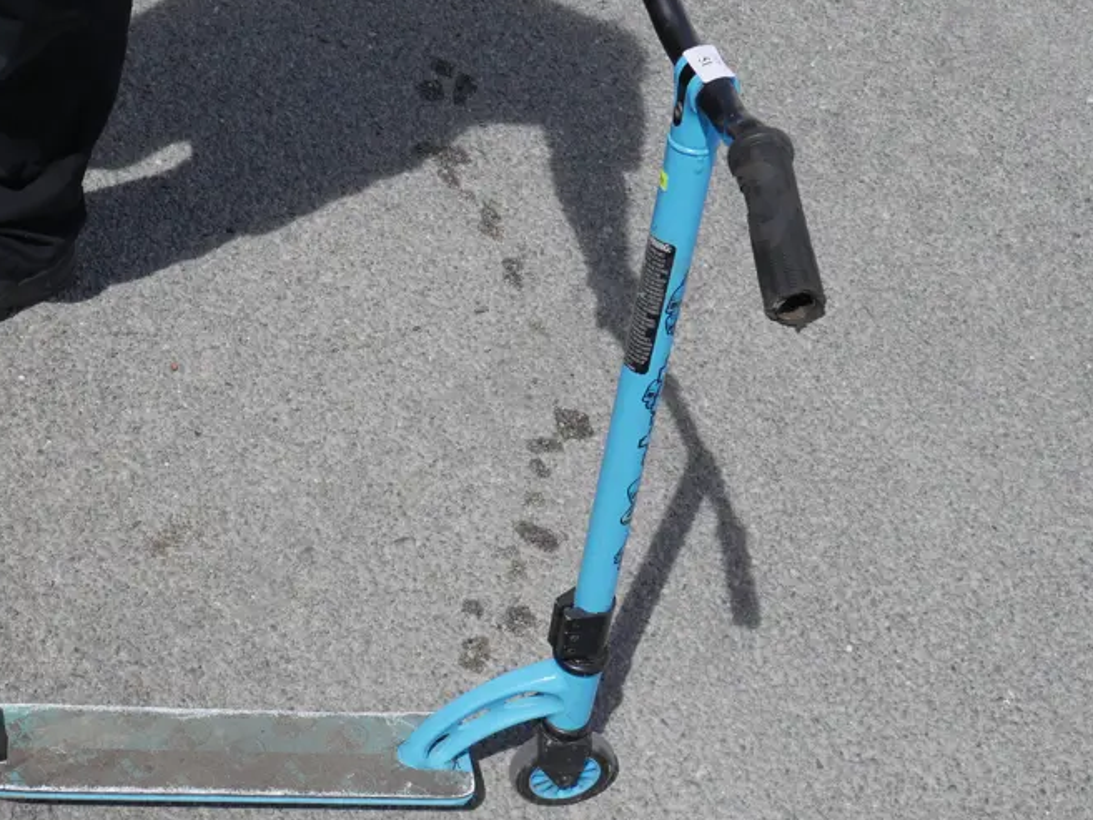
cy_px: 520
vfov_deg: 27.4
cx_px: 331
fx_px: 1674
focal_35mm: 53
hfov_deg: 35.7
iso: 200
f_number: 9
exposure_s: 1/500
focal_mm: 17
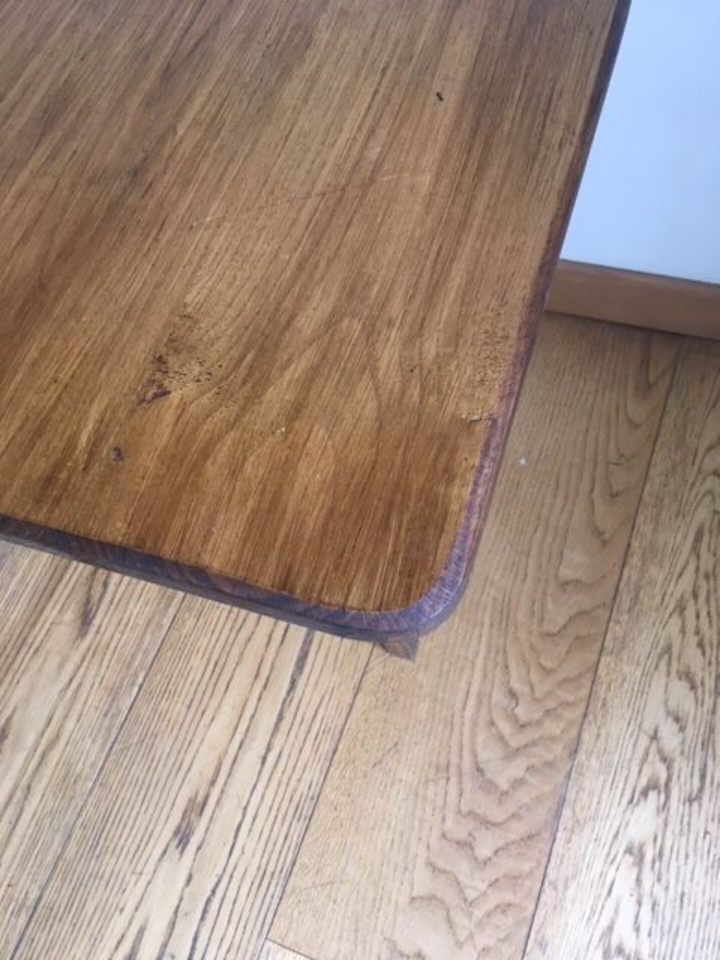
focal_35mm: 29
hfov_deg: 48.2
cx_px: 360
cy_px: 480
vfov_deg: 61.7
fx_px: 804
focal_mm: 4.15
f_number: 2.2
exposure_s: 1/33
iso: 64
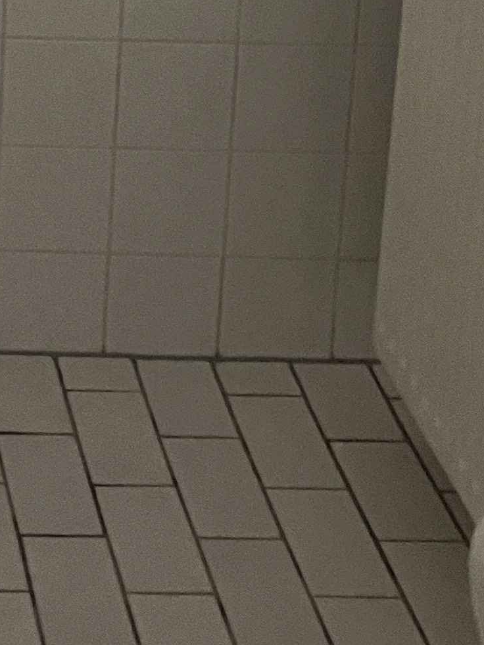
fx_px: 2145
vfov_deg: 15.5
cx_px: -360
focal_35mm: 115
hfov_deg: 12.0
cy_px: -384
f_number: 1.8
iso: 320
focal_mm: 3.99
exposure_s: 1/43
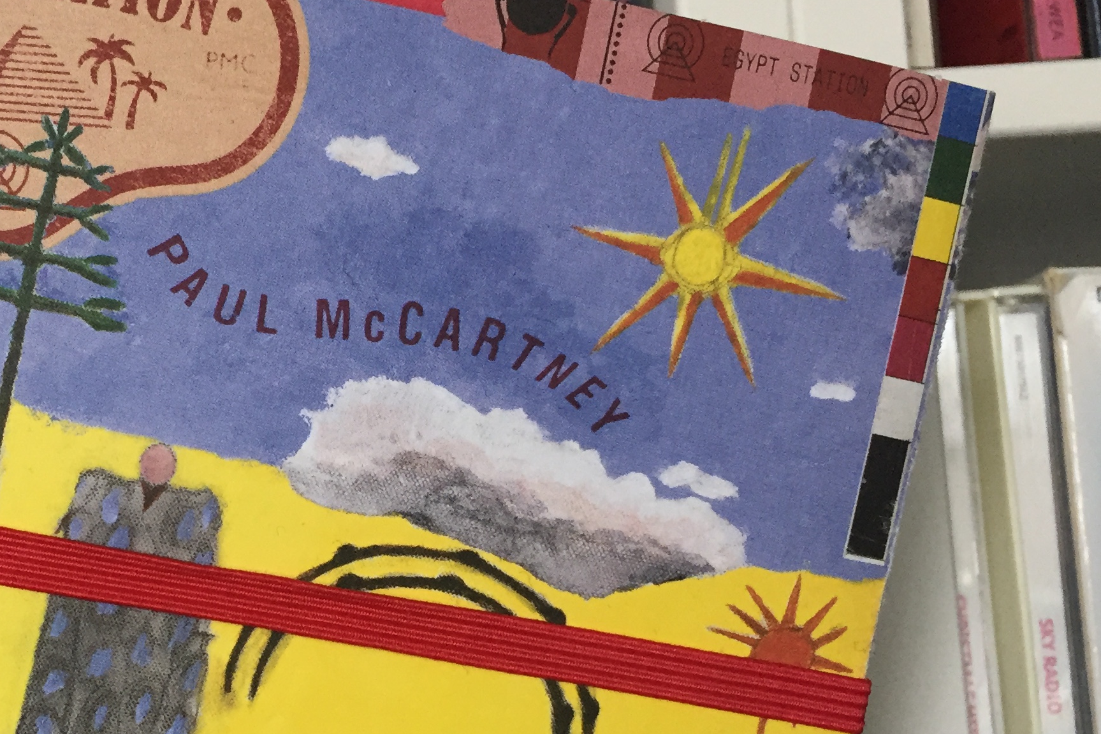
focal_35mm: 57
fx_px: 1743
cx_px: 229
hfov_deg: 34.1
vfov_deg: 23.6
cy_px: 504
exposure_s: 1/33
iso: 80
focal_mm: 4.15
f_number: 2.2
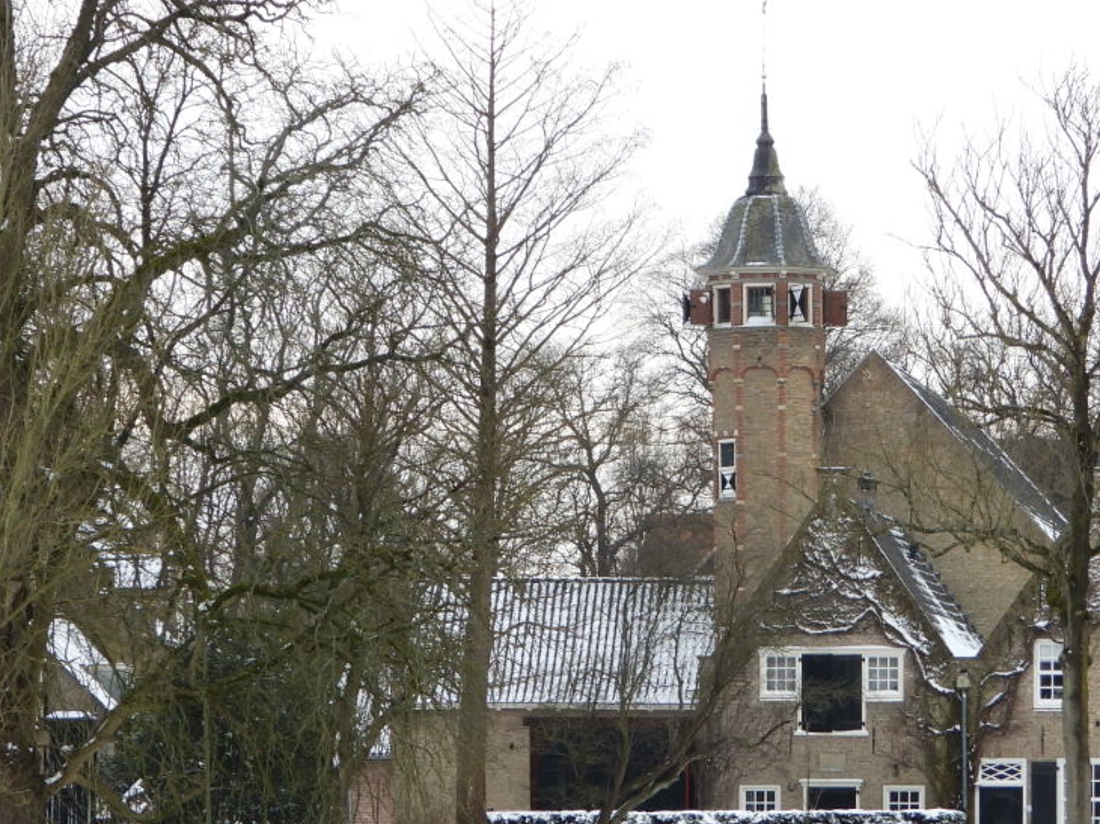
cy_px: 470
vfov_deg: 6.5
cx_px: 738
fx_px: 7211
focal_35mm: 227
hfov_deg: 8.7
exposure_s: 1/320
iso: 100
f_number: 4
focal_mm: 20.7
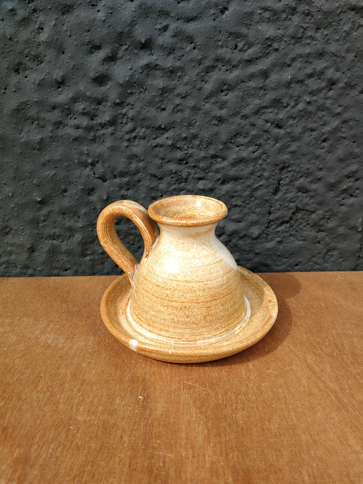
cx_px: 182
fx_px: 378
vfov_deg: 65.3
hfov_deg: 51.4
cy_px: 242
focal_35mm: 27
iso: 50
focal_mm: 3.95
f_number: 2.2
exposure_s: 1/394
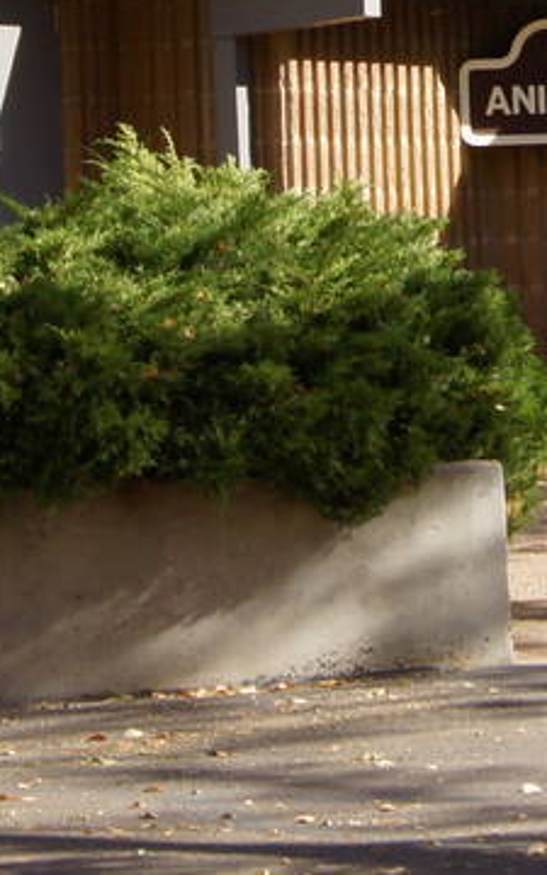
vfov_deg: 7.7
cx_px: 644
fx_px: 6488
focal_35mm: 272
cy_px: -169
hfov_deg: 4.8
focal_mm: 40
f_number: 13
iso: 200
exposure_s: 1/100
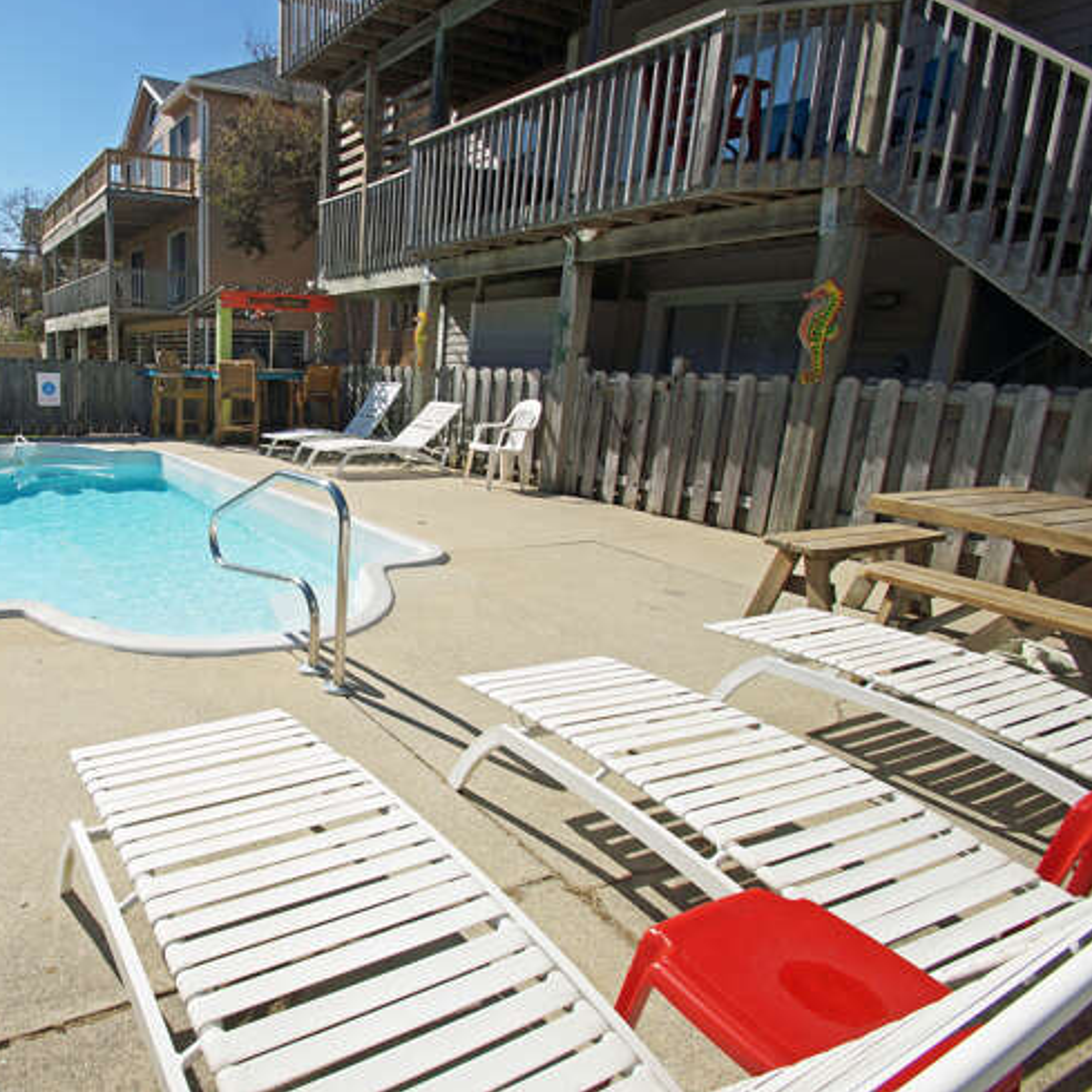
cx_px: 257
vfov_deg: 74.8
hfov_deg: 69.3
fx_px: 714
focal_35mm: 20
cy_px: 525
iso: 100
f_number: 8
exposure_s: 1/400
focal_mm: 10
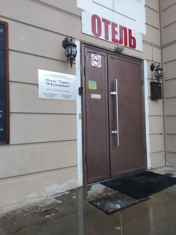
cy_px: 118
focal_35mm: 26
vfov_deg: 67.3
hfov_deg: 53.1
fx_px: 176
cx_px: 88
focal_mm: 4.77
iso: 142
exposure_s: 1/50
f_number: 1.75
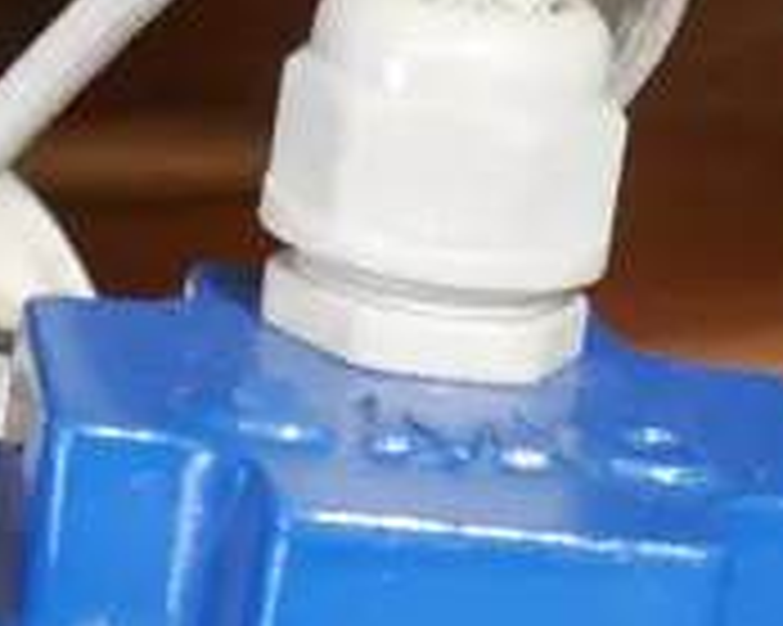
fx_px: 4516
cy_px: 1579
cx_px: 490
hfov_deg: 9.9
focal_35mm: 195
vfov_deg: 7.4
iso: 1000
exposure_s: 1/60
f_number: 4.5
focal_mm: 17
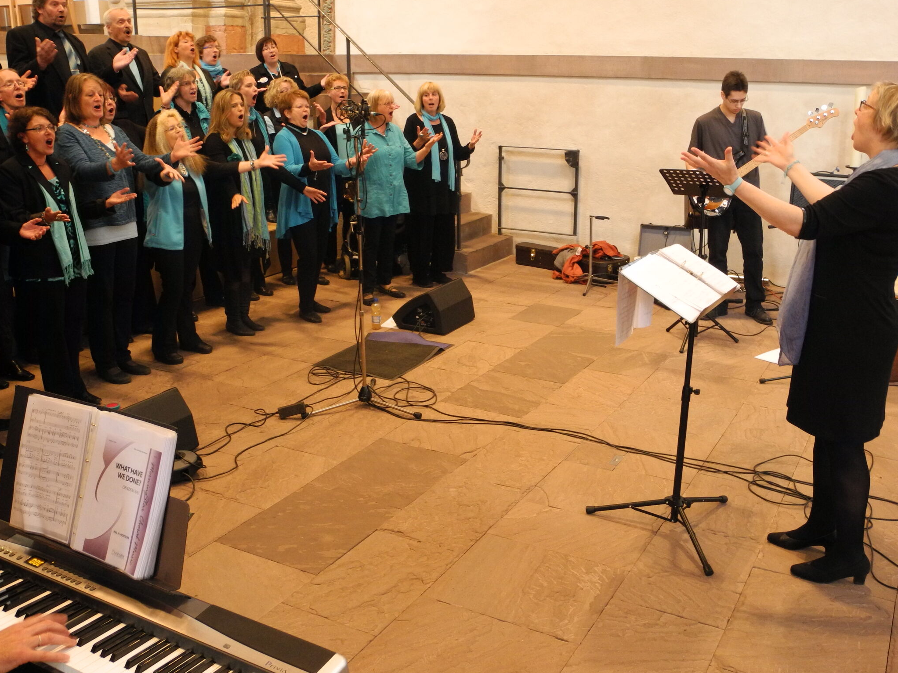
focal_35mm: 36
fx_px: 934
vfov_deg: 39.6
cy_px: 309
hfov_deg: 51.3
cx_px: 489
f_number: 2.8
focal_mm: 6.8
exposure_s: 1/15
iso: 400
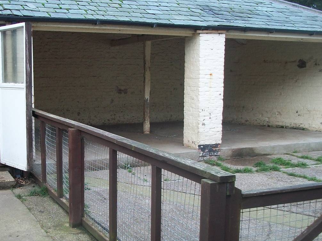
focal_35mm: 51
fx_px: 474
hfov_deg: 36.8
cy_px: 150
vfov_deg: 28.5
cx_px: 92
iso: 99
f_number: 2.9
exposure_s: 1/30
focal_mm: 5.7
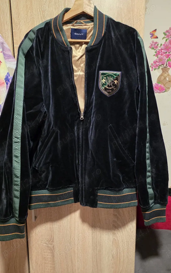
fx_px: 186
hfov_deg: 49.2
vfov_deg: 72.5
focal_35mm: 25
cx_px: 93
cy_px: 139
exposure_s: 1/101
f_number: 1.7
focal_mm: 6.3
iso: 2000
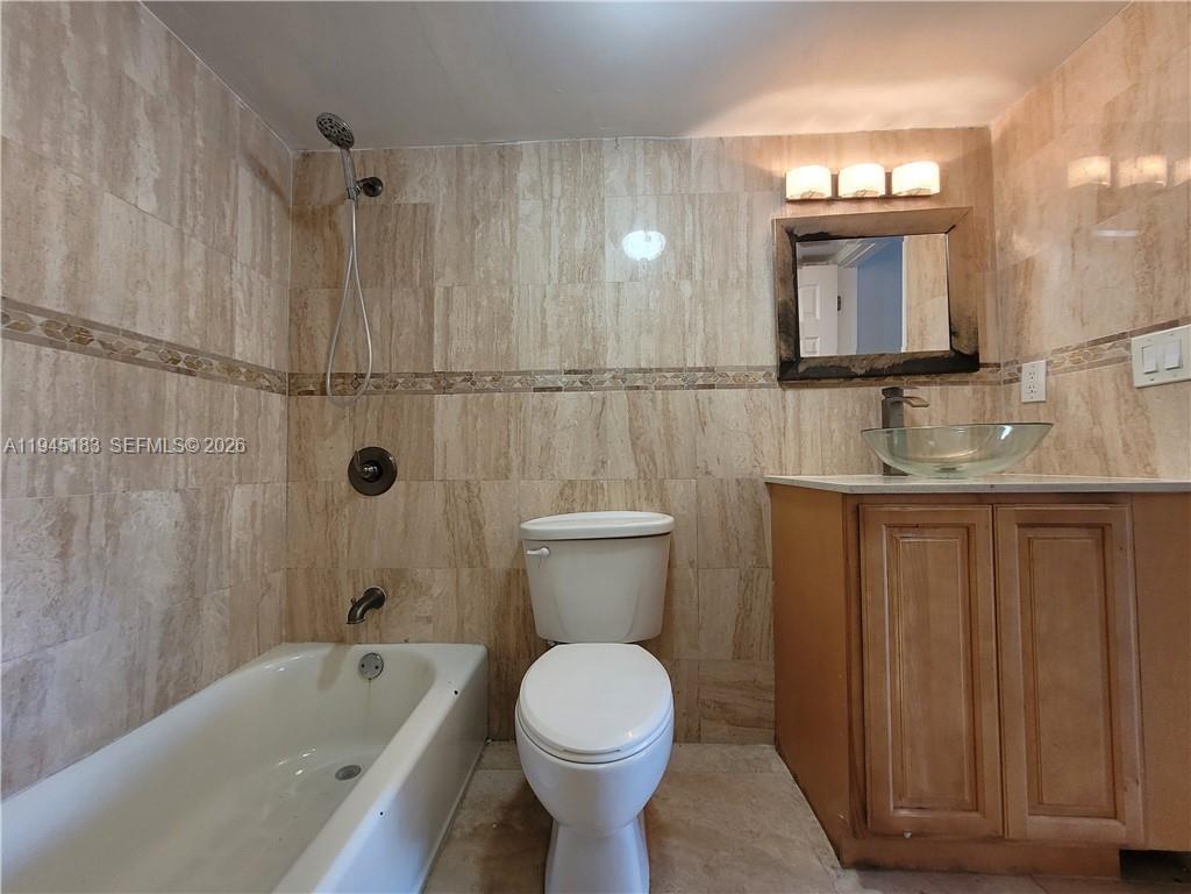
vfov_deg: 89.9
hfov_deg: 106.2
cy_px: 447
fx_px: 447
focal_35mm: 13
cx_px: 596
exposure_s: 1/60
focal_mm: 1.74
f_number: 2.2
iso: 160
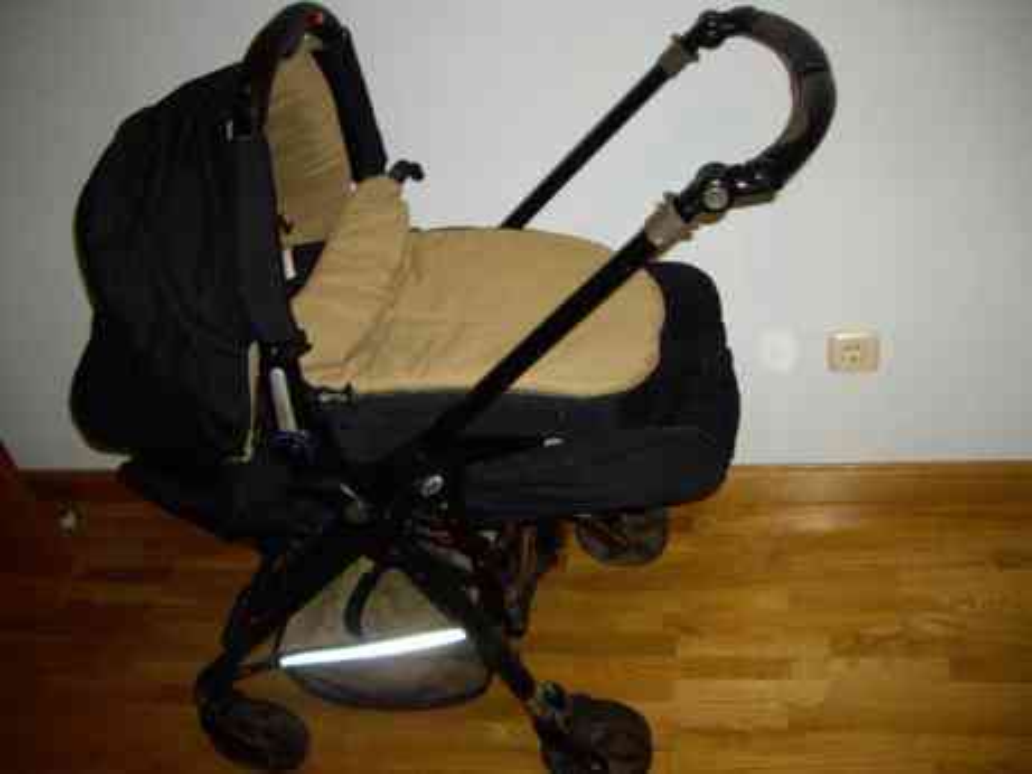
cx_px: 516
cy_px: 387
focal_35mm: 38
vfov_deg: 37.7
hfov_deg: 49.0
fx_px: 1133
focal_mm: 6.2
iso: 200
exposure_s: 1/40
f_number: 2.7
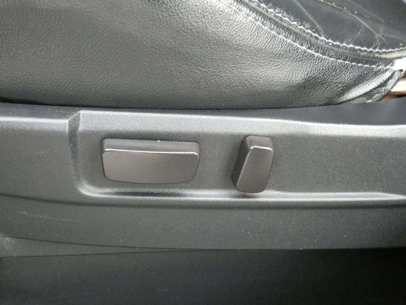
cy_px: 152
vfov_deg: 35.1
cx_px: 203
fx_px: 481
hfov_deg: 45.8
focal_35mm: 41
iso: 1600
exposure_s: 1/50
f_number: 5.6
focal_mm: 7.3
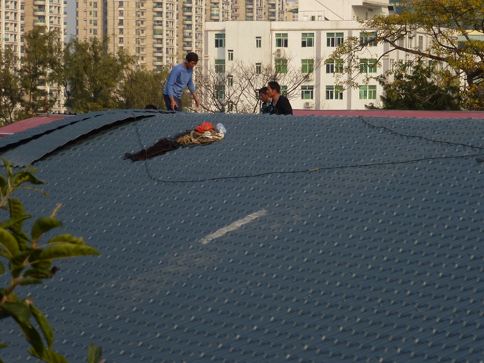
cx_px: 242
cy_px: 182
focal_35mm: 142
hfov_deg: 13.9
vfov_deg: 10.4
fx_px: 1986
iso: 100
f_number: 5.3
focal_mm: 25.5
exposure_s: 1/400
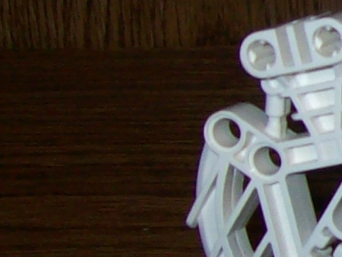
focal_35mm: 212
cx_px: 890
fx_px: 2096
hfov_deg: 8.4
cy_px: 70
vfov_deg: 7.0
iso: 80
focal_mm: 6
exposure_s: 1/64
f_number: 2.7
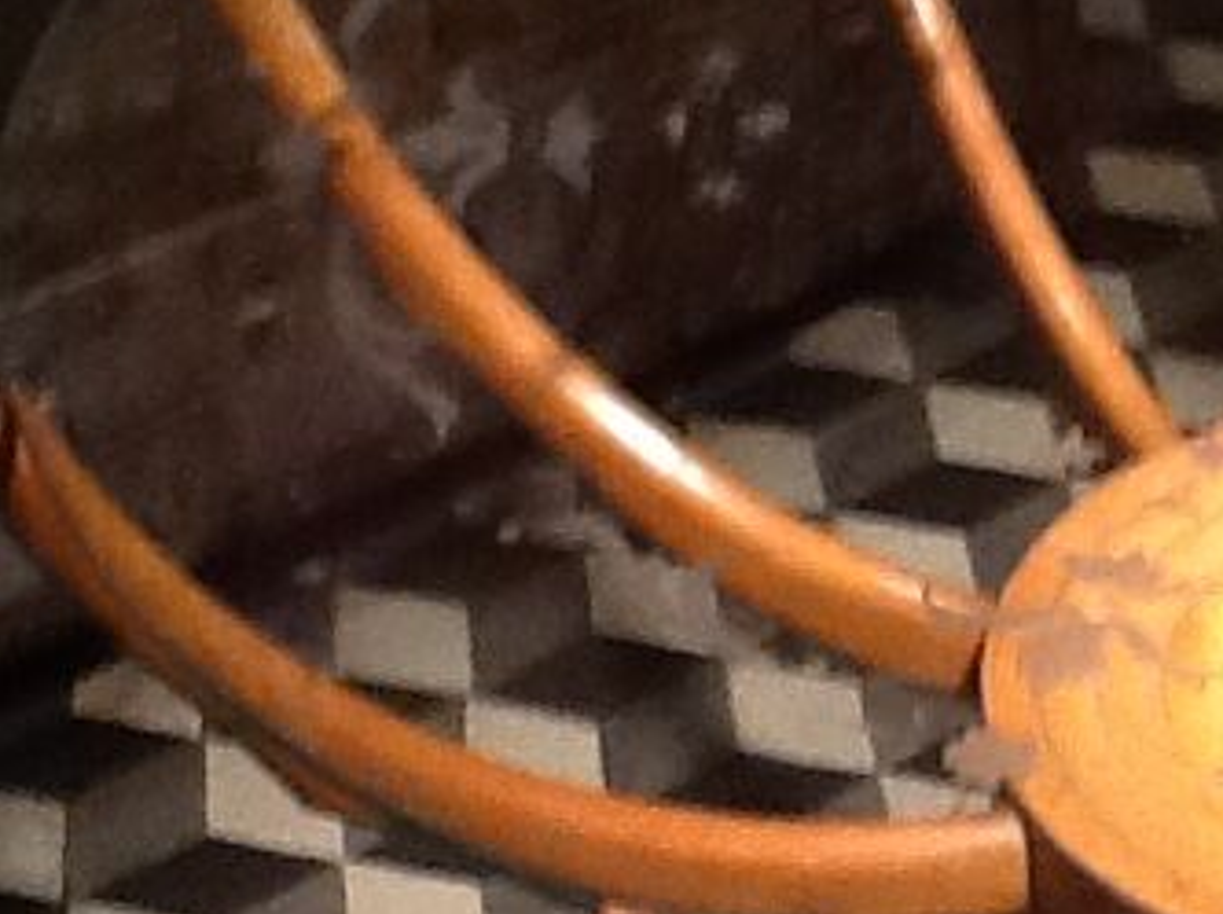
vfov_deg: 11.6
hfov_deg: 15.0
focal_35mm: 127
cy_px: 694
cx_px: 1465
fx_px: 4482
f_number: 2.4
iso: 125
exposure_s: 1/30
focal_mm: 2.03
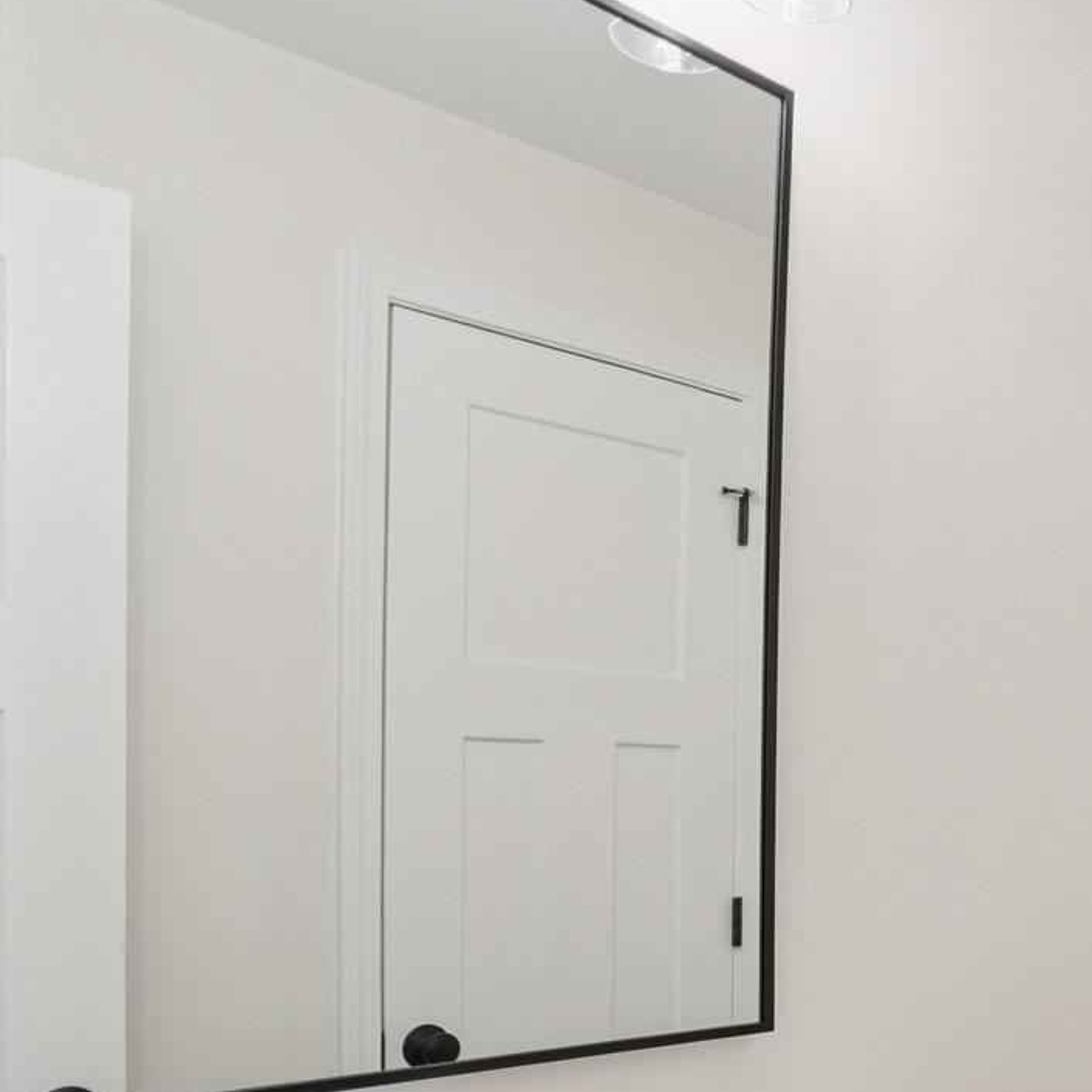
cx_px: 1386
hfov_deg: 33.8
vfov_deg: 43.5
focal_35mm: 37
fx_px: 1321
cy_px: 822
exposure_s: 1/30
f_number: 8
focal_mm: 10
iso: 400
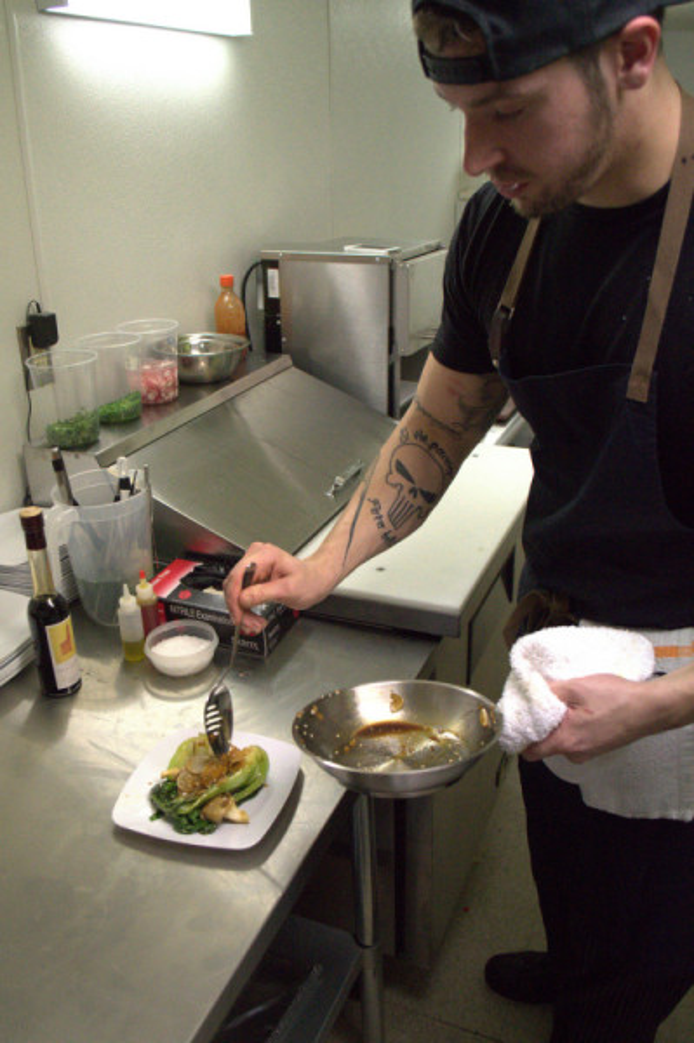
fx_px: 869
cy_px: 522
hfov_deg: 43.5
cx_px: 347
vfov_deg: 62.0
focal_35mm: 30
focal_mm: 20
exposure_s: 1/400
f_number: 4
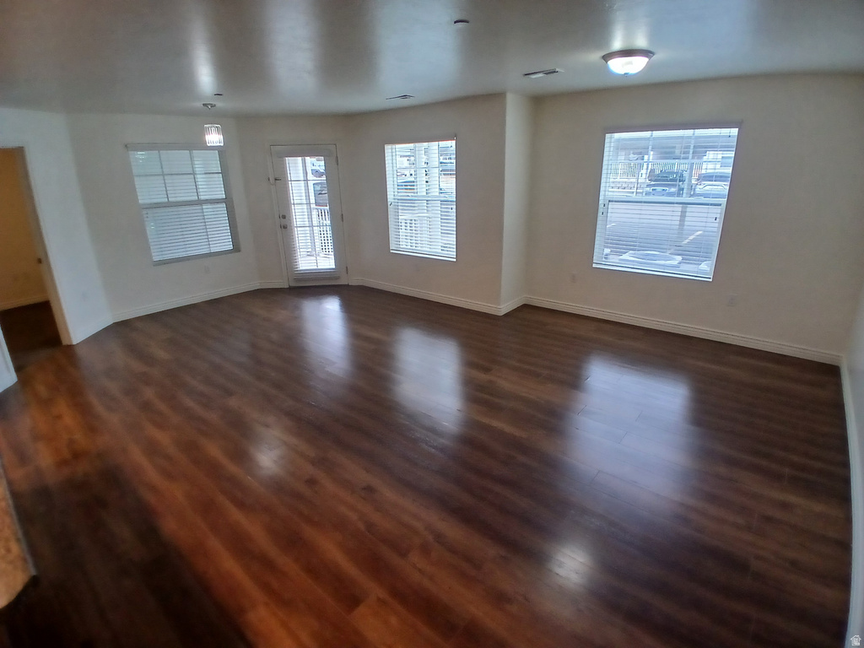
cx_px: 432
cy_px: 324
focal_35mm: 17
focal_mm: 1.4
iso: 100
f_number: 2.2
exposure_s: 1/30
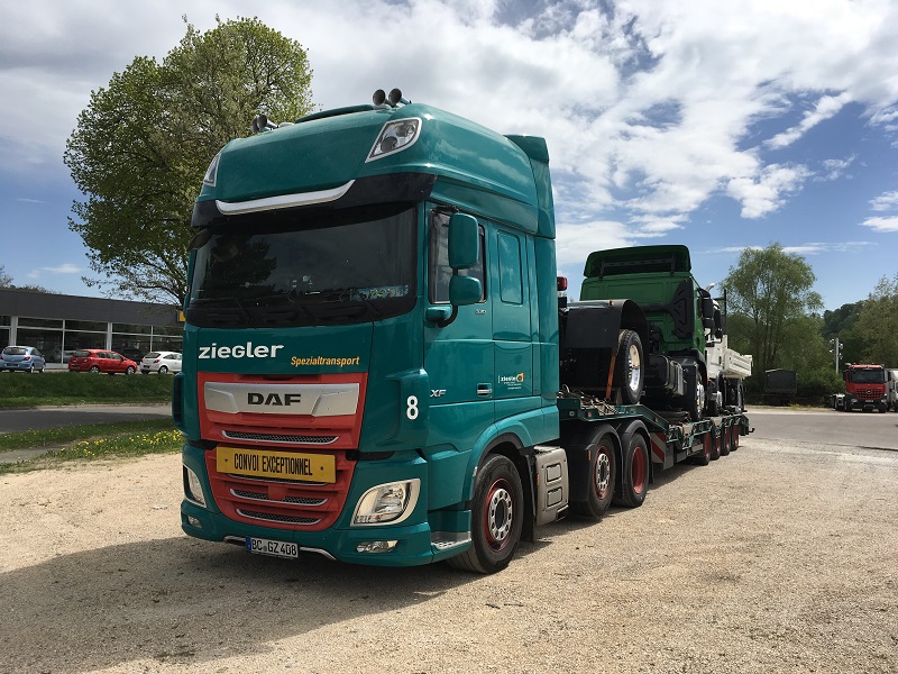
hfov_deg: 61.7
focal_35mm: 29
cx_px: 449
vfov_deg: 48.2
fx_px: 752
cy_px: 337
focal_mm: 4.15
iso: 25
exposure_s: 1/2564
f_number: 2.2
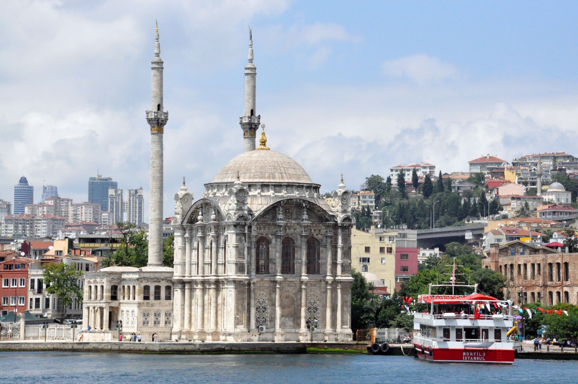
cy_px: 192
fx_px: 1924
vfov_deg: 11.4
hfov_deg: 17.1
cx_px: 289
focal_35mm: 120
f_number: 14
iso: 3200
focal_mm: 80
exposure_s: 1/3200
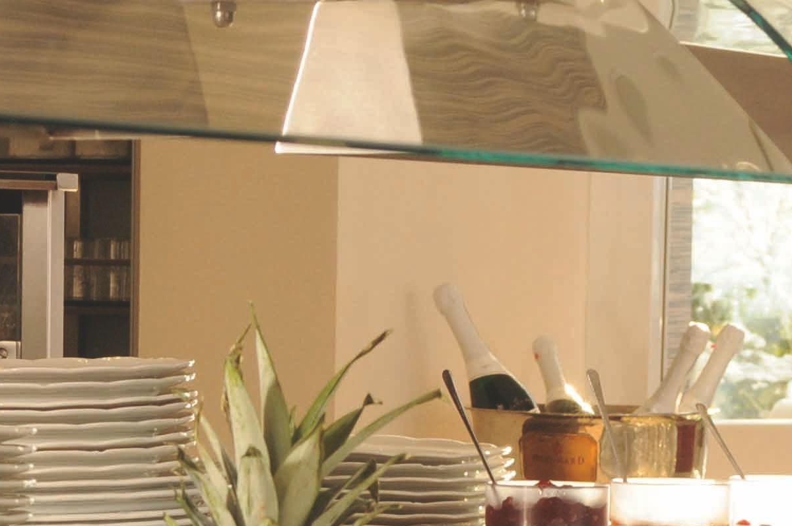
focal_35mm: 193
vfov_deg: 7.1
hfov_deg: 10.6
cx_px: 131
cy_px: 539
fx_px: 4241
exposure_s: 1/80
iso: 320
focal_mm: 36
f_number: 6.3
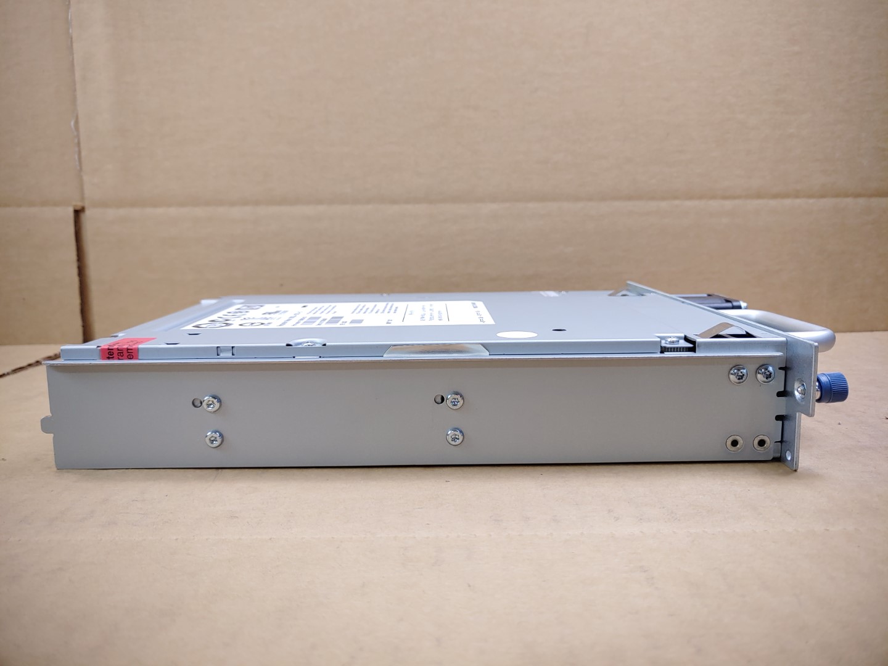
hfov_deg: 67.3
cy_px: 333
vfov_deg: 53.1
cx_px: 444
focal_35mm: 26
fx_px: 667
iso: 50
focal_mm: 4.36
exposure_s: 1/120
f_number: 1.8
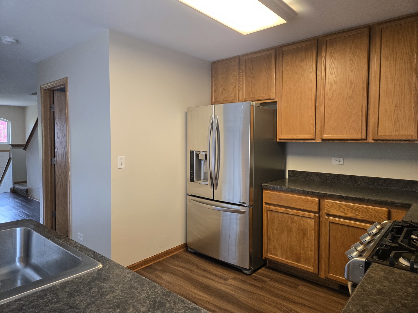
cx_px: 209
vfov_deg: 58.9
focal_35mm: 23
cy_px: 156
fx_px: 278
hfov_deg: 73.9
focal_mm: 5.4
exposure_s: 1/120
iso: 250
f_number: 1.8
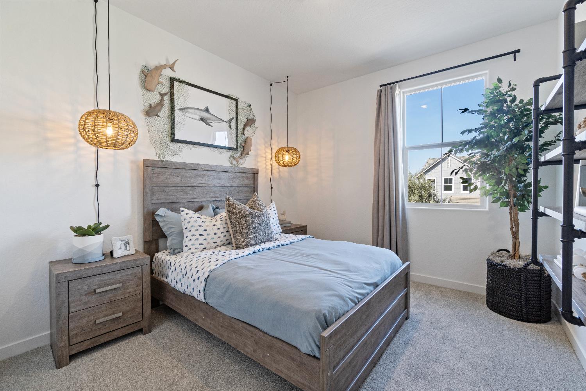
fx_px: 244
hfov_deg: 100.4
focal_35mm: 15
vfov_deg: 77.3
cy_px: 196
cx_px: 293
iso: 250
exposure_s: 1/6
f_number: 9
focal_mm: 10
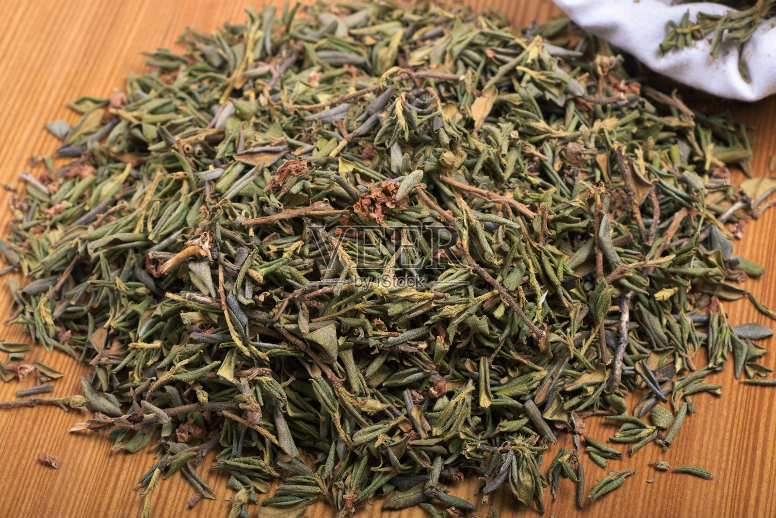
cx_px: 388
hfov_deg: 19.4
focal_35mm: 105
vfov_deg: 13.1
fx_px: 2264
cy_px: 259
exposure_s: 1/200
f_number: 14
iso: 100
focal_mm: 105
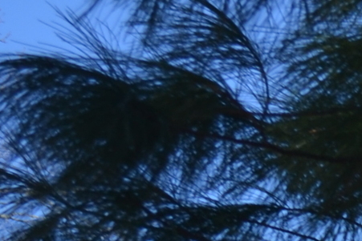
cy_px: 787
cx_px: 1063
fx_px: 2877
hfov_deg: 6.6
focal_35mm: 286
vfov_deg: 4.6
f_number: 7.1
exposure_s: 1/200
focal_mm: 28
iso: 100
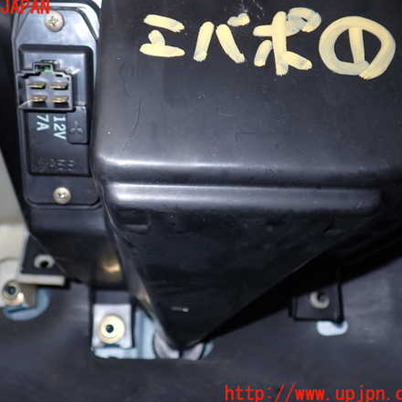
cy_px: 201
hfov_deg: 45.8
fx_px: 473
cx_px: 157
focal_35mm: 36
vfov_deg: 46.0
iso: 200
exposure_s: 1/30
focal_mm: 5.4
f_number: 6.3
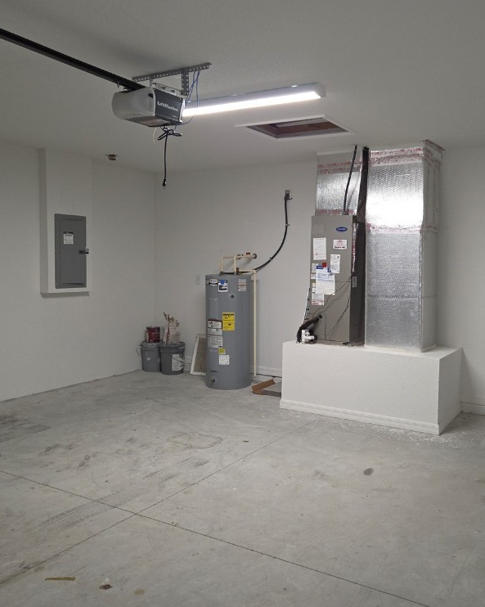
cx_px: 305
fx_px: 557
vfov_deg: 57.2
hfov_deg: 46.6
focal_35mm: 31
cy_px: 299
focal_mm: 5.4
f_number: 1.8
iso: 100
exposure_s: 1/30
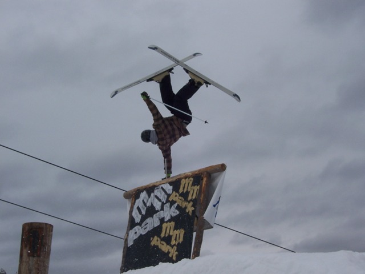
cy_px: 137
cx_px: 182
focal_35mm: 70
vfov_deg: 21.0
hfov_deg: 27.8
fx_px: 738
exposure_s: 1/640
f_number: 6.3
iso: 80
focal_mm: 12
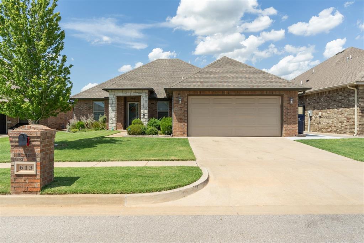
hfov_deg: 67.4
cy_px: 122
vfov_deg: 47.9
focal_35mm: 27
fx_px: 273
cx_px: 182
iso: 125
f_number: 8
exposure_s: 1/1600
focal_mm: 18
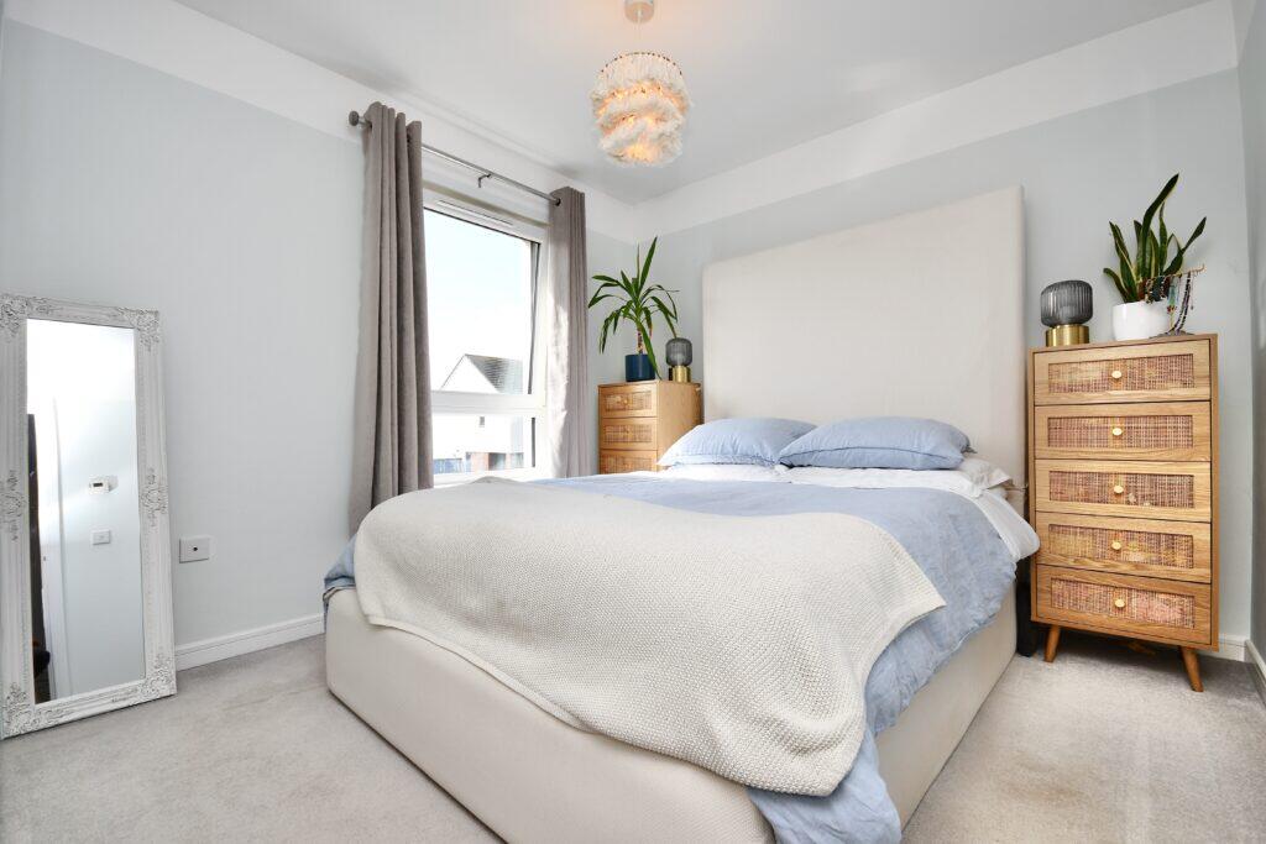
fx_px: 528
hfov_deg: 100.4
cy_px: 422
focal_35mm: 15
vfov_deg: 77.3
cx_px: 633
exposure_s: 1/125
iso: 180
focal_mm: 10
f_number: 5.6
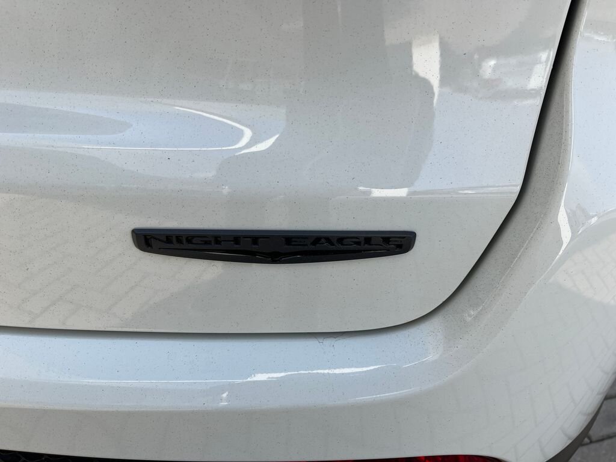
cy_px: 231
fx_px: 463
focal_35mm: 26
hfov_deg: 67.3
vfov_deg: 53.1
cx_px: 308
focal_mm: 5.1
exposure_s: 1/1558
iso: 50
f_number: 1.6
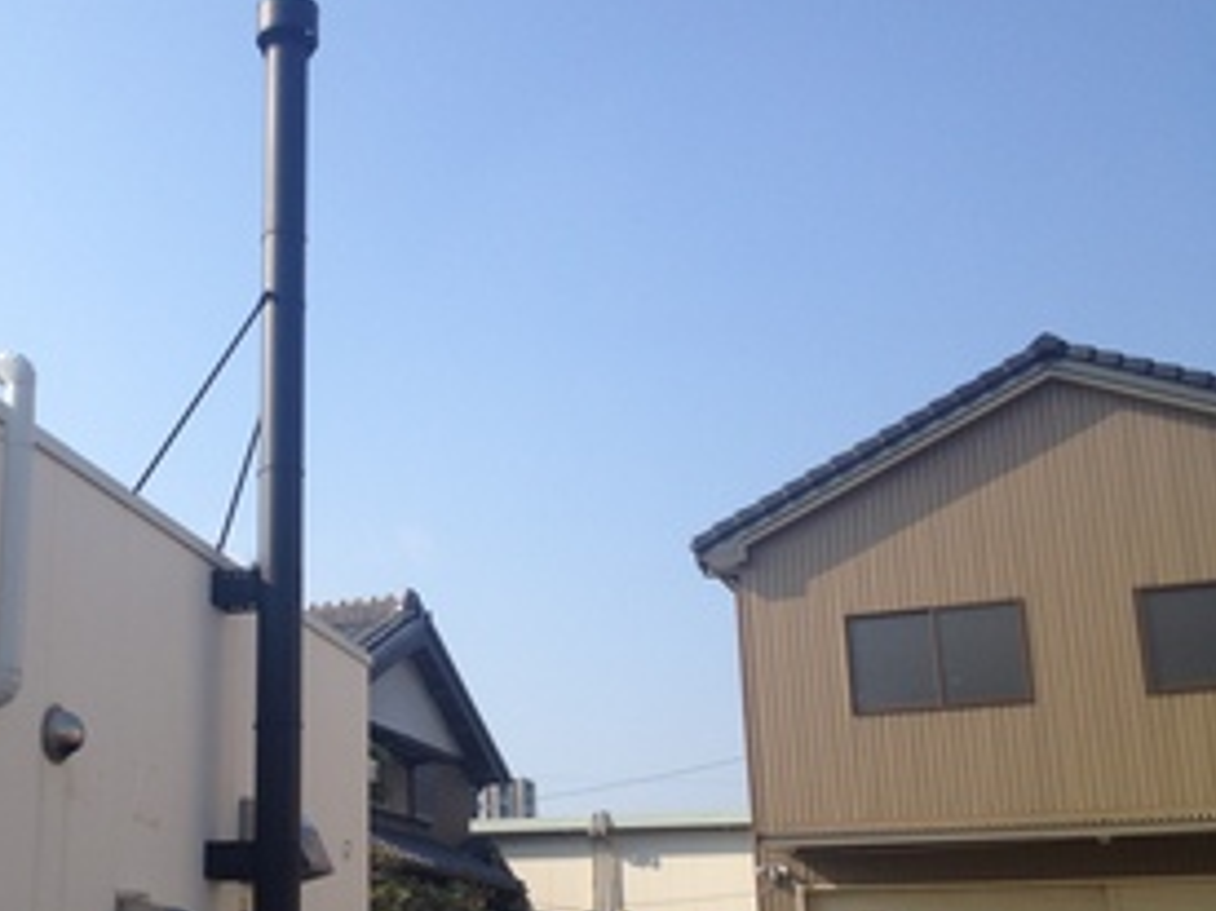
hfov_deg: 36.8
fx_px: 1791
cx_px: 345
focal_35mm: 51
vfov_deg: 28.4
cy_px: 579
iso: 50
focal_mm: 4.28
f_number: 2.4
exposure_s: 1/1727
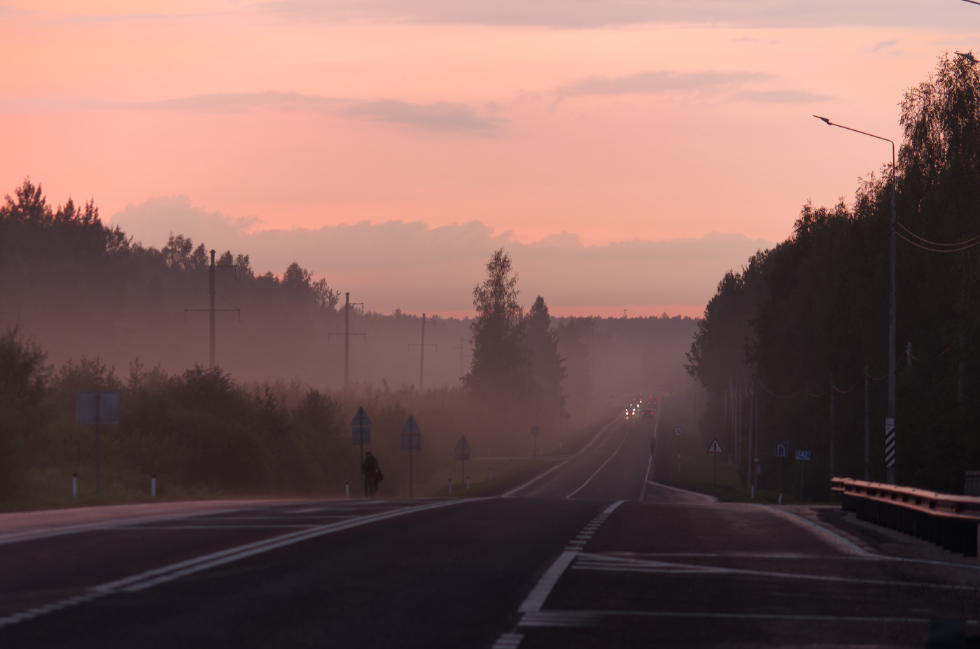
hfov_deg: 10.0
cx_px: 490
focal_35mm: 207
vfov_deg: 6.6
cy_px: 324
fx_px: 5623
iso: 200
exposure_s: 1/30
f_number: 5.6
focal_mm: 138
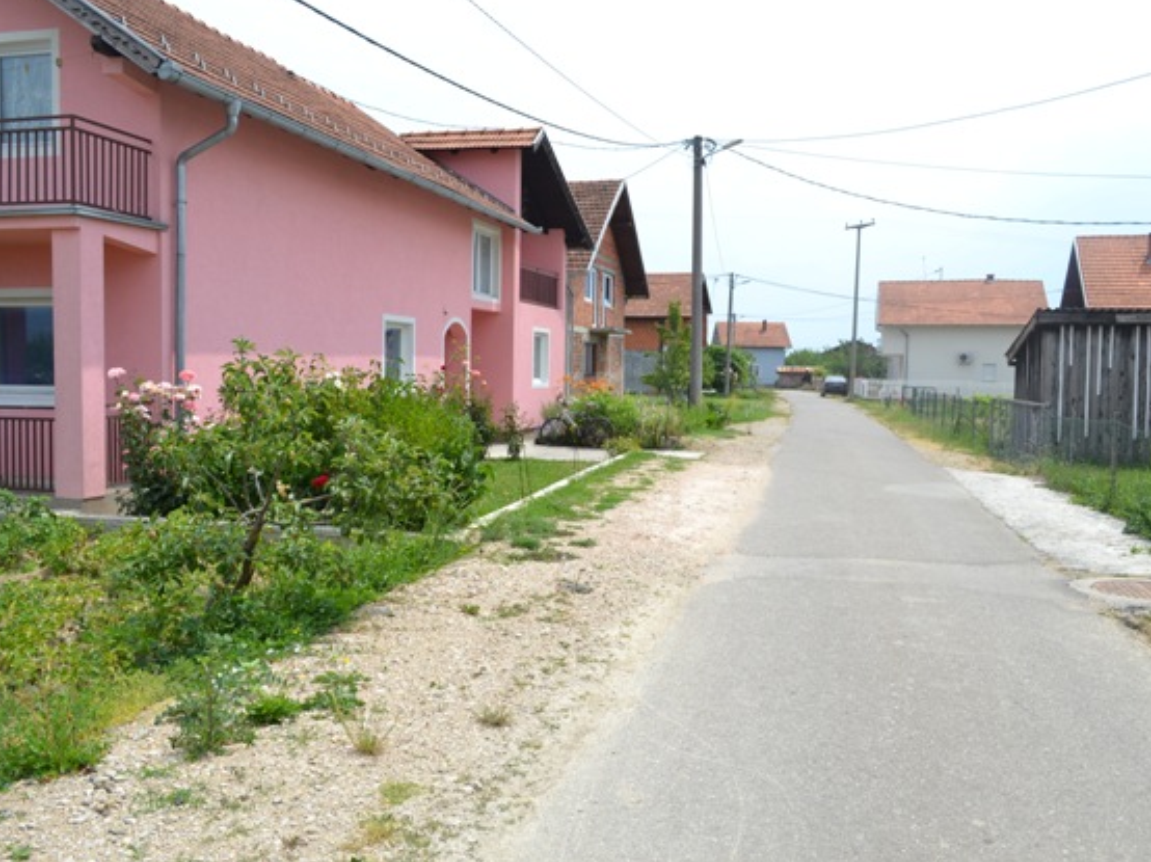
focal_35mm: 30
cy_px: 429
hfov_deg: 60.0
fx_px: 997
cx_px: 565
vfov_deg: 46.8
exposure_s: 1/250
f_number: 8
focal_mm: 18
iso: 100
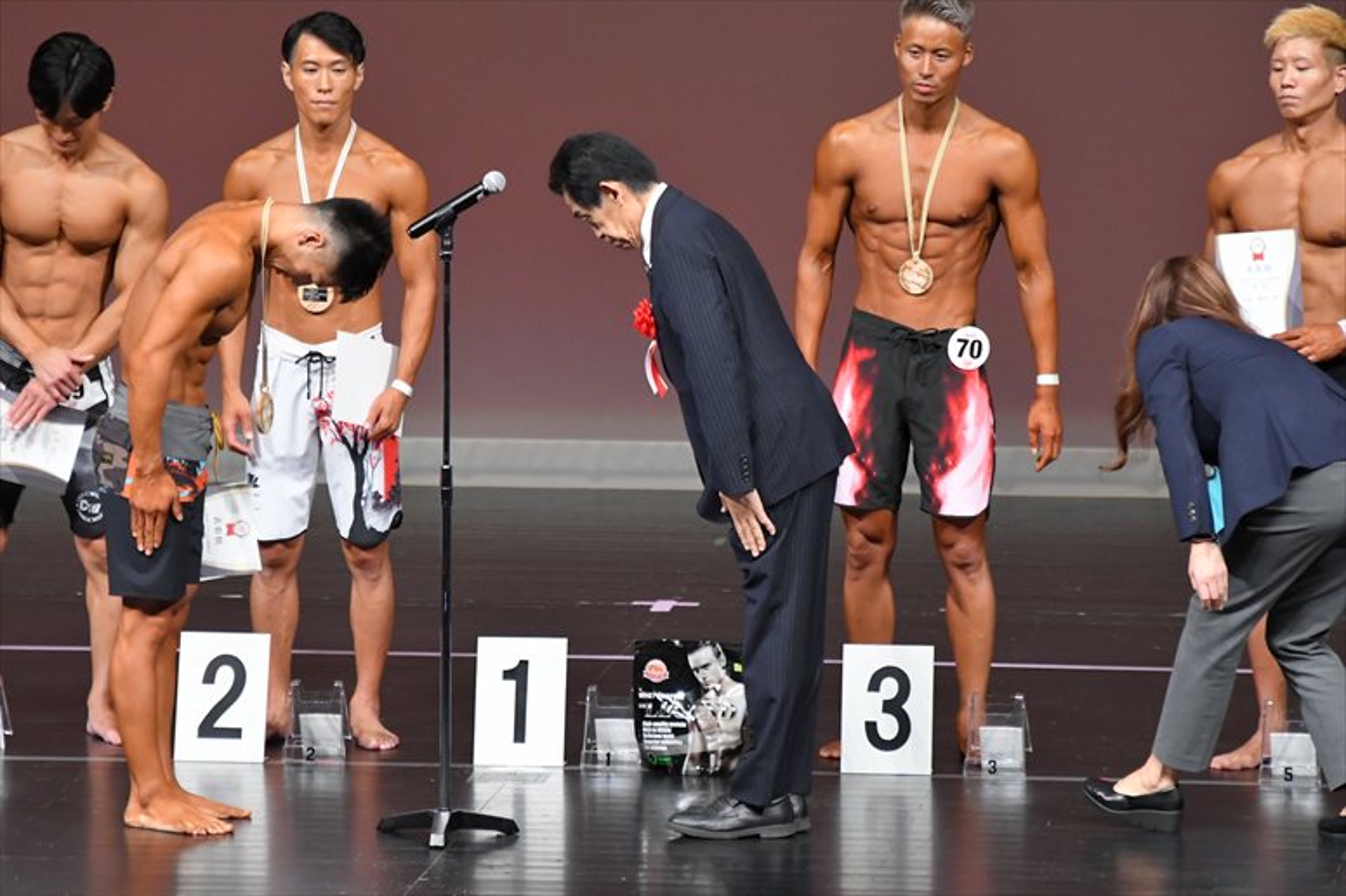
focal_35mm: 315
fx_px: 11772
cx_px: 673
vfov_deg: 4.4
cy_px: 448
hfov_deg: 6.5
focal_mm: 210
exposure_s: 1/400
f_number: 5.6
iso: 4000
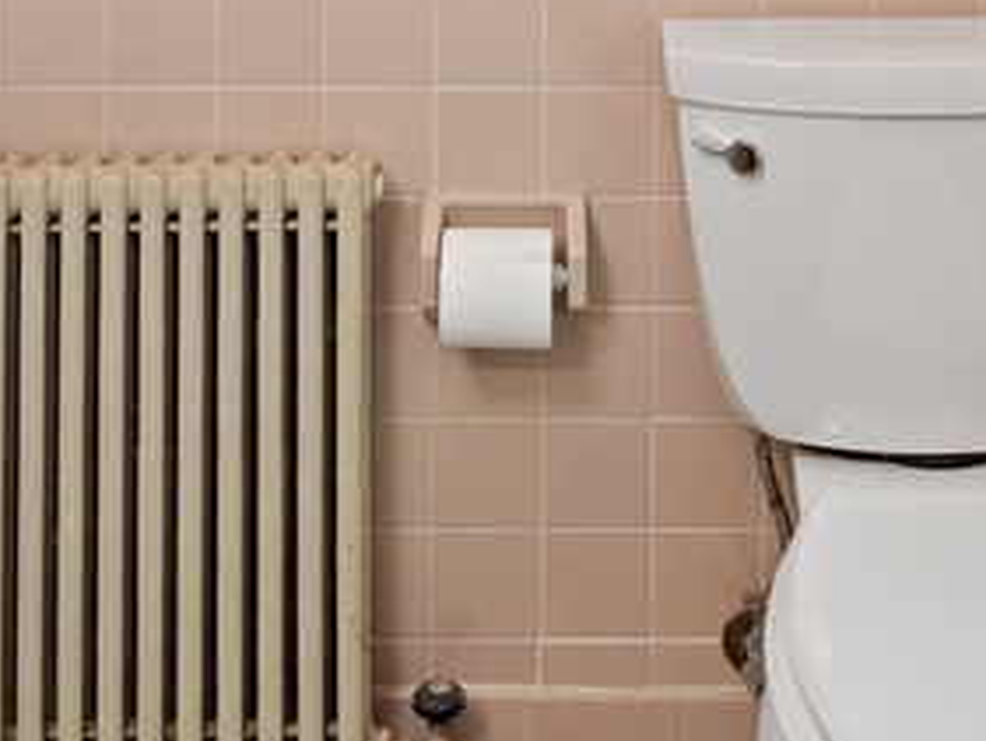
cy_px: -420
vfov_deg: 21.3
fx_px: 1596
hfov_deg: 34.3
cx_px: 551
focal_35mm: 56
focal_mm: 16
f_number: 4.5
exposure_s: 1.3
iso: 50
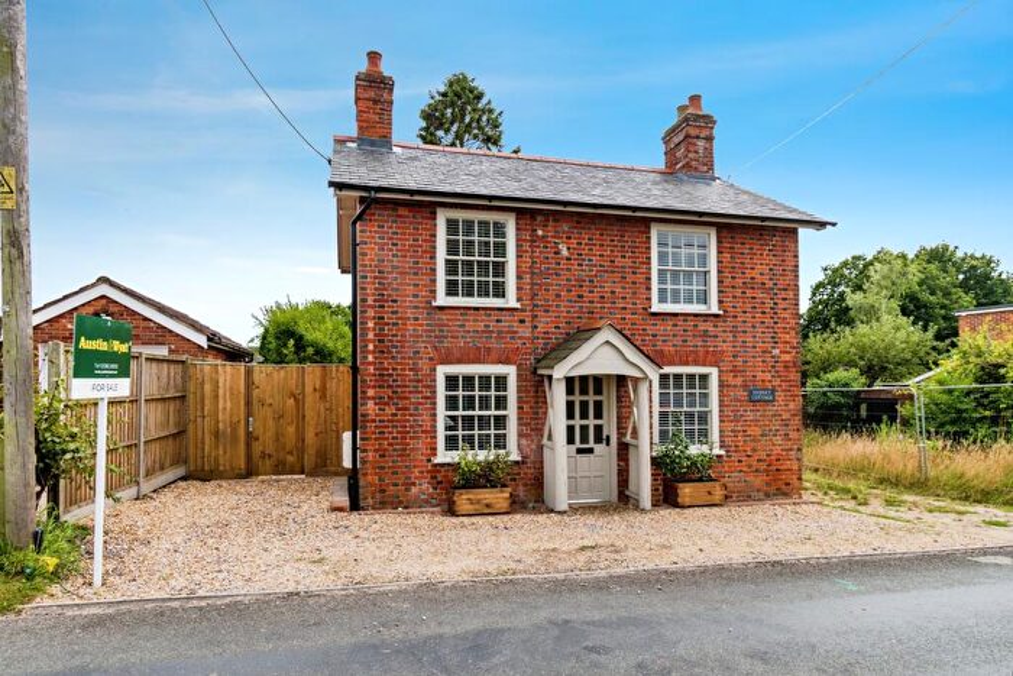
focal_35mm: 30
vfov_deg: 43.6
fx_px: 844
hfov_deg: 61.9
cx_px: 506
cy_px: 338
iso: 320
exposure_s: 1/1600
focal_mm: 20
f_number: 7.1
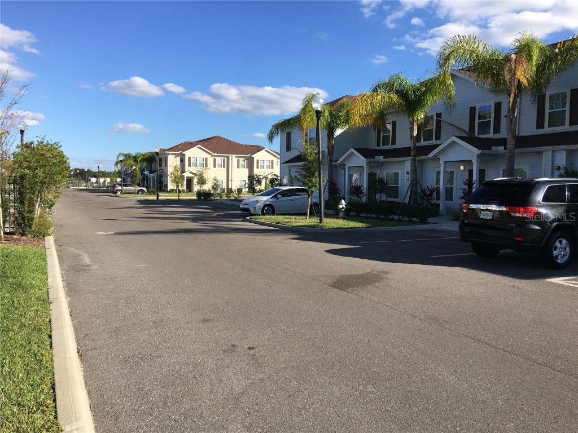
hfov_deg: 61.7
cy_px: 216
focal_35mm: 29
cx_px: 289
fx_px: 484
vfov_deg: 48.2
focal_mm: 4.15
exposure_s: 1/1399
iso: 25
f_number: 2.2
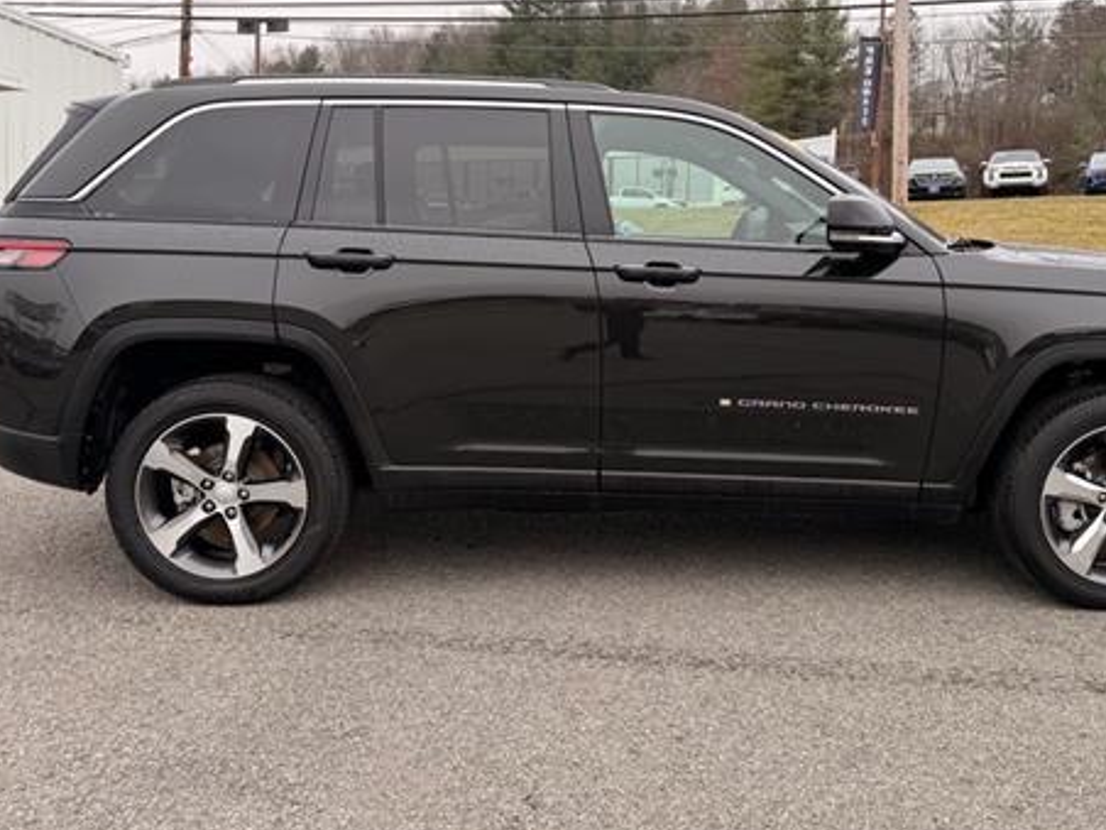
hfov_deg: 53.7
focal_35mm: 34
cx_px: 644
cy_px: 357
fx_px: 1086
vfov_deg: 41.7
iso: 80
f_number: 1.78
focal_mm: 6.76
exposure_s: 1/539
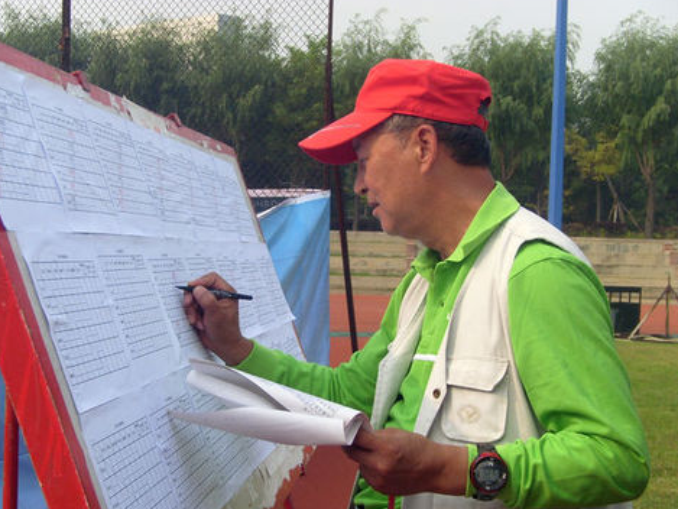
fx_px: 1254
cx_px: 266
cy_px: 292
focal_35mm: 64
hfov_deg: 30.2
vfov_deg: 22.9
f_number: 3.9
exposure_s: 1/750
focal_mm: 8.2
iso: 80
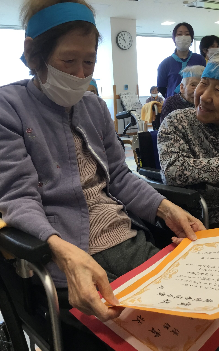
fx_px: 315
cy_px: 175
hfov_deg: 38.2
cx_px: 128
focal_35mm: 33
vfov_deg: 58.1
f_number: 2.4
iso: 32
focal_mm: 3.3
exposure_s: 1/40
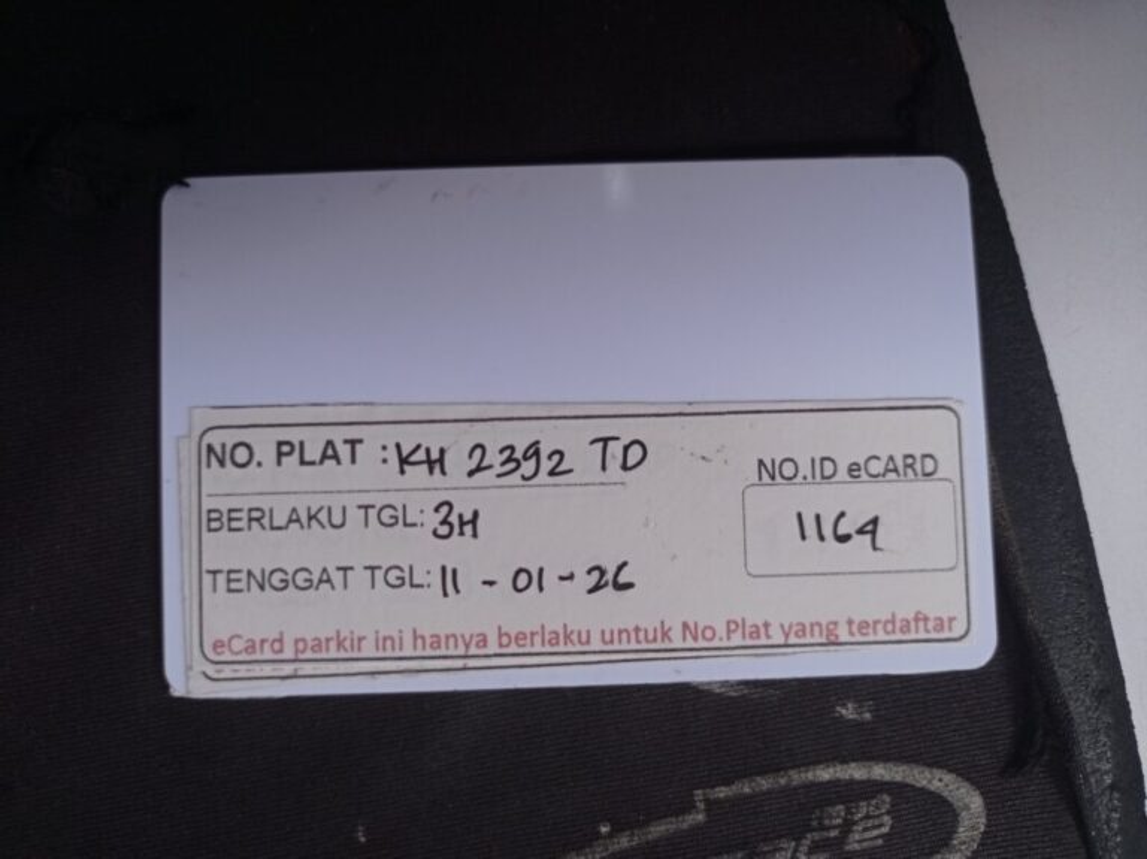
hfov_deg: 63.5
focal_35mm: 28
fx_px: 927
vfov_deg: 49.7
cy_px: 430
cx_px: 574
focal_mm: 4.7
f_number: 1.79
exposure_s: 1/100
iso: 179
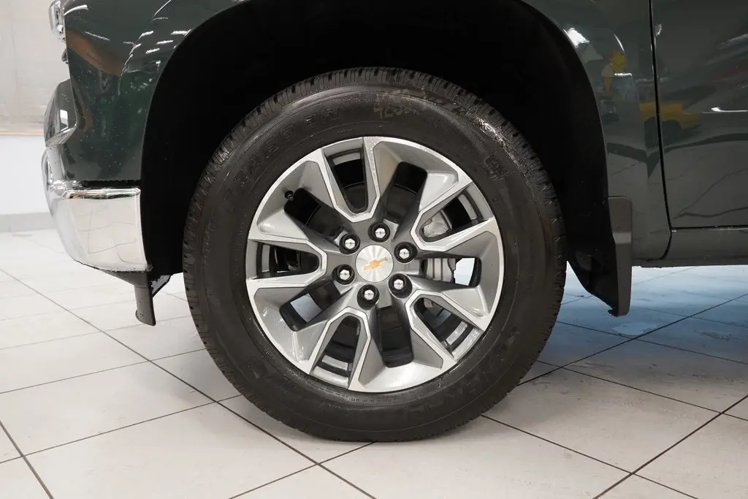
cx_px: 374
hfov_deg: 61.9
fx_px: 623
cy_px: 250
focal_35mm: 30
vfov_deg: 43.6
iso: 1600
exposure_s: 1/30
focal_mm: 20
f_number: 4
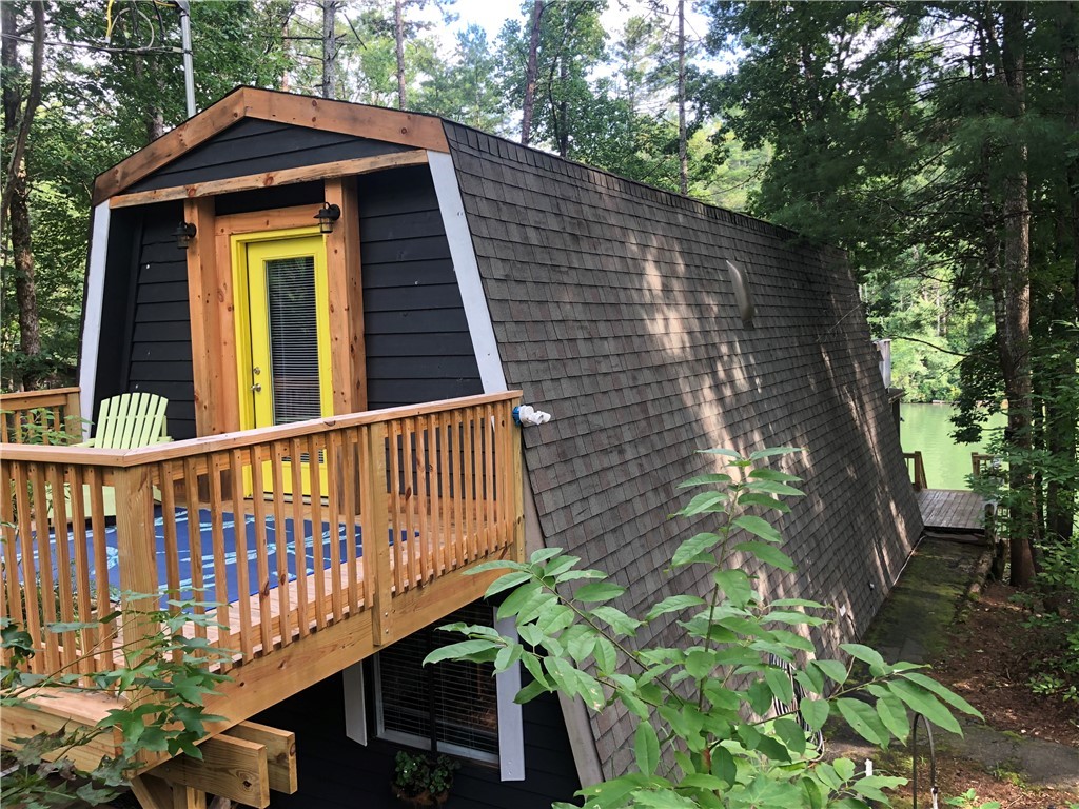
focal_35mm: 29
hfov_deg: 61.7
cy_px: 404
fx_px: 904
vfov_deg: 48.2
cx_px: 540
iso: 40
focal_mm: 3.99
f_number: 1.8
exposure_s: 1/120
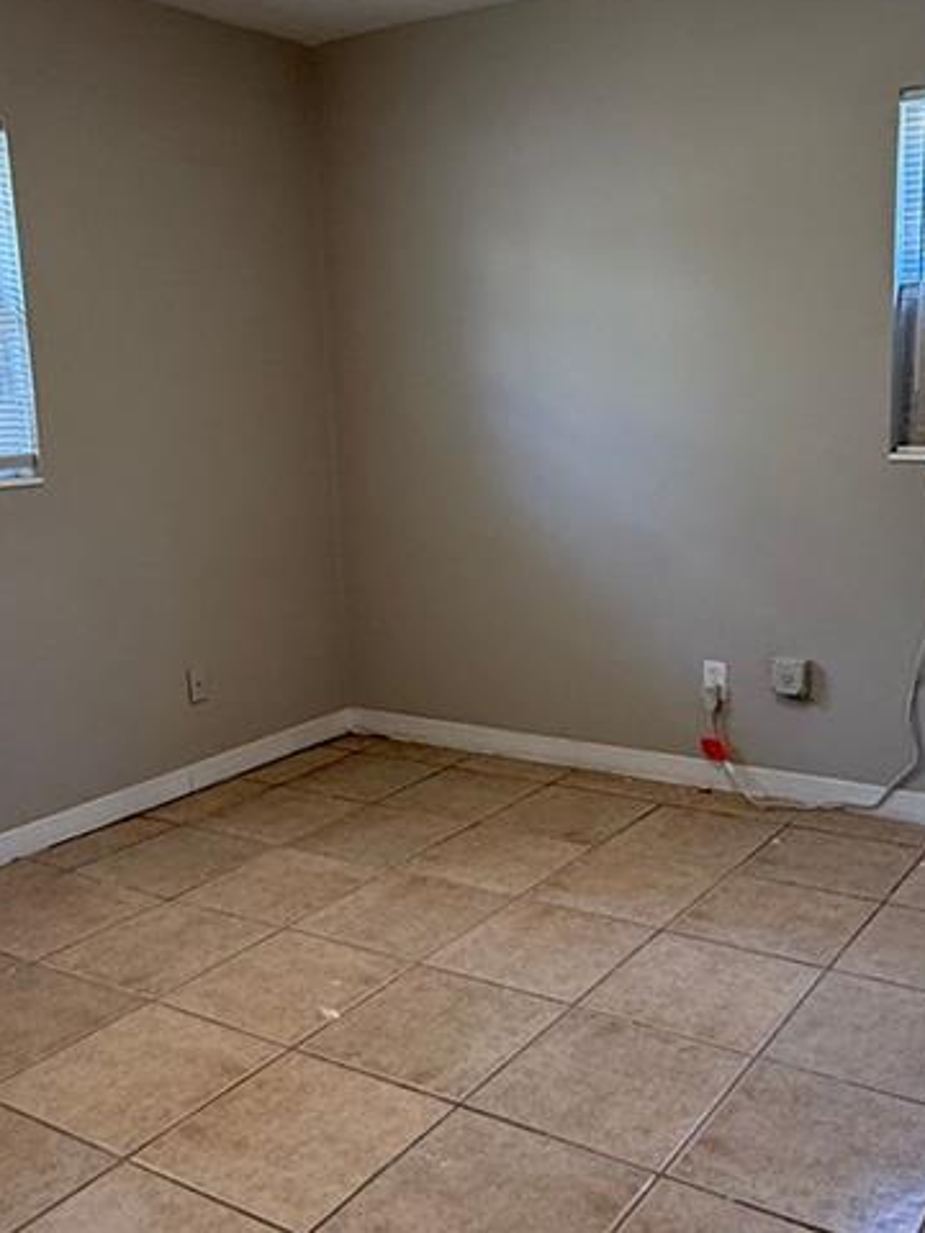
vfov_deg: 52.6
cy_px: 640
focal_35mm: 35
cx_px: 555
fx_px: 1247
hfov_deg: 40.5
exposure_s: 1/60
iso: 400
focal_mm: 2.22
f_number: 2.2
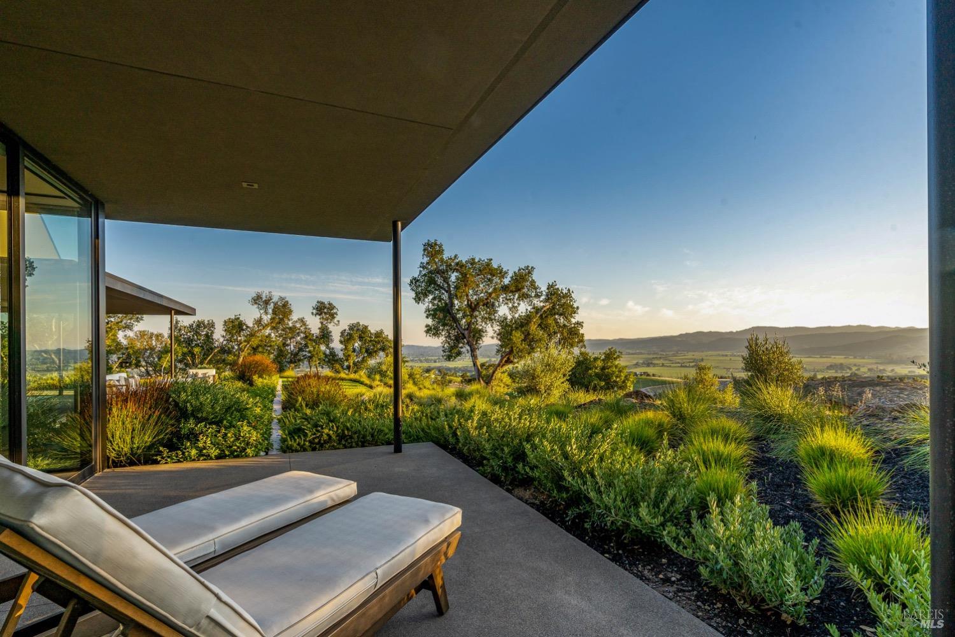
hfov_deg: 96.7
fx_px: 424
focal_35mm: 16
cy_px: 318
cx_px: 478
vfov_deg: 73.7
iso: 320
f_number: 11
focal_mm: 16
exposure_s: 1/100
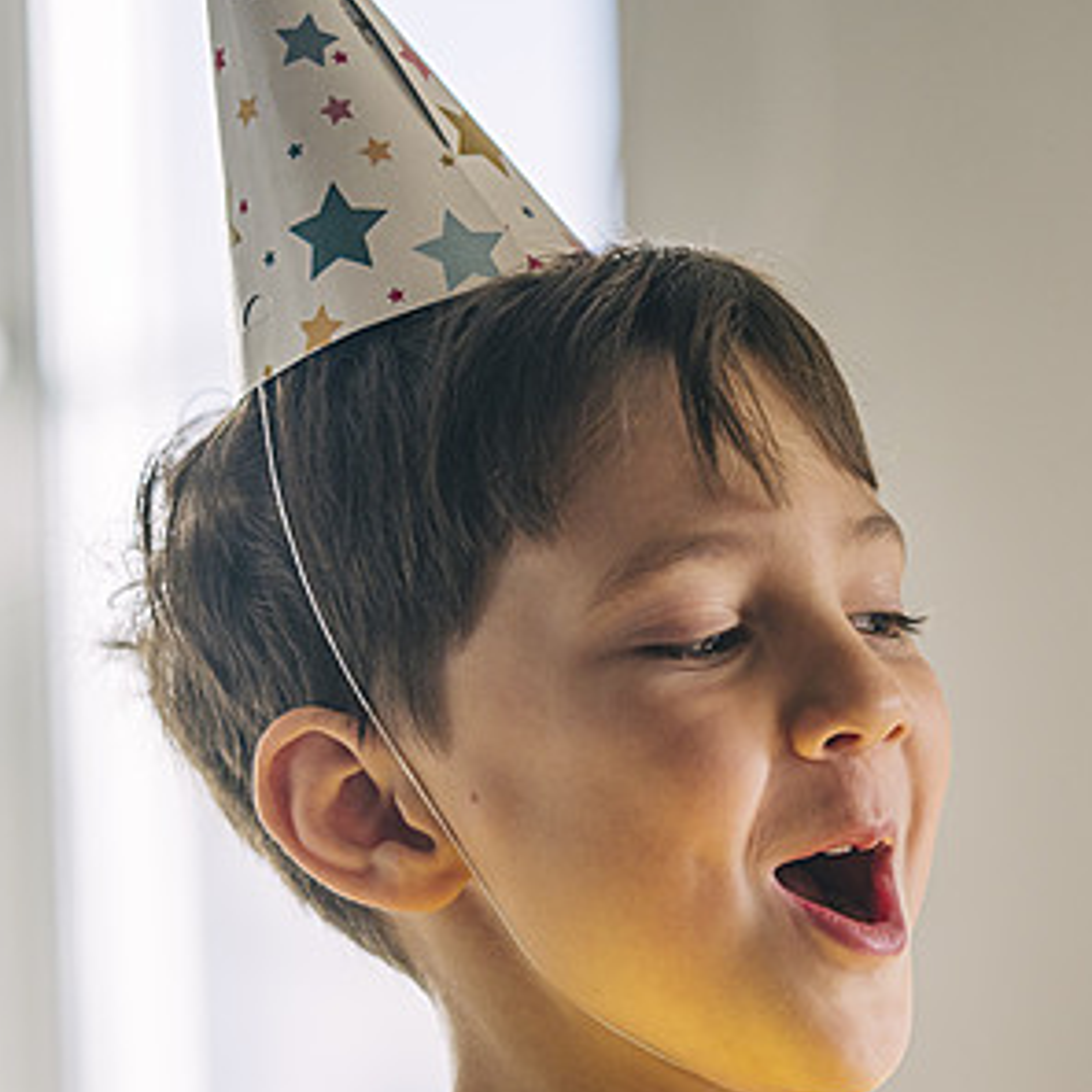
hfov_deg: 8.9
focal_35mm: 195
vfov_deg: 8.9
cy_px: 933
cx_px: 1313
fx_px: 6960
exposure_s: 1/1000
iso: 250
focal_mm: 85
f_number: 1.8
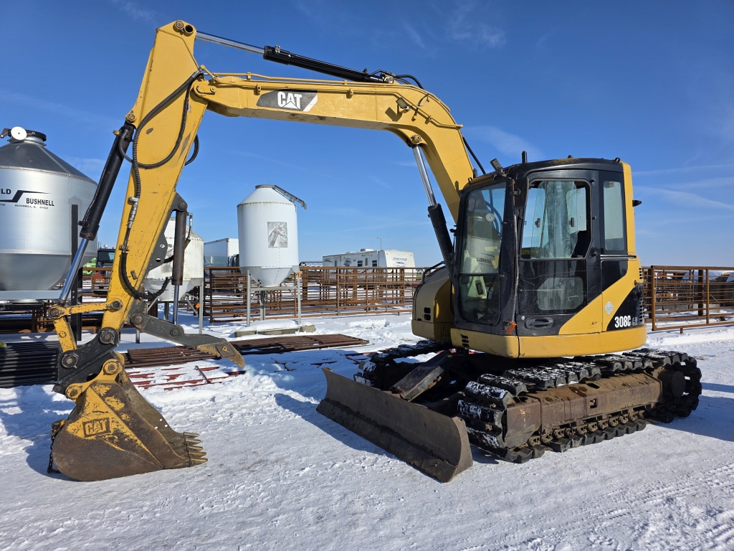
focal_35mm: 23
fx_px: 488
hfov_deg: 73.9
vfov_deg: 58.9
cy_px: 276
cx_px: 367
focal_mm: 6.3
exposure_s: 1/7944
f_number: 1.7
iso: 50
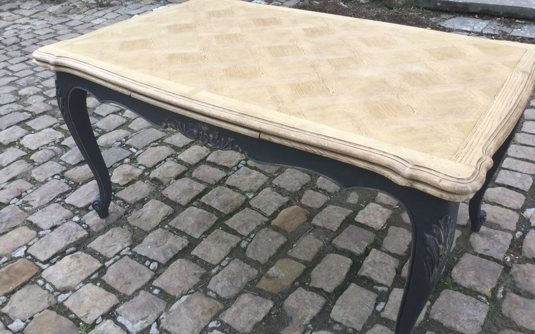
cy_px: 160
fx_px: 481
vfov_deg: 38.3
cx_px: 267
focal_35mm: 33
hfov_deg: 58.1
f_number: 2.4
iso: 32
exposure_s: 1/50
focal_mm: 3.3
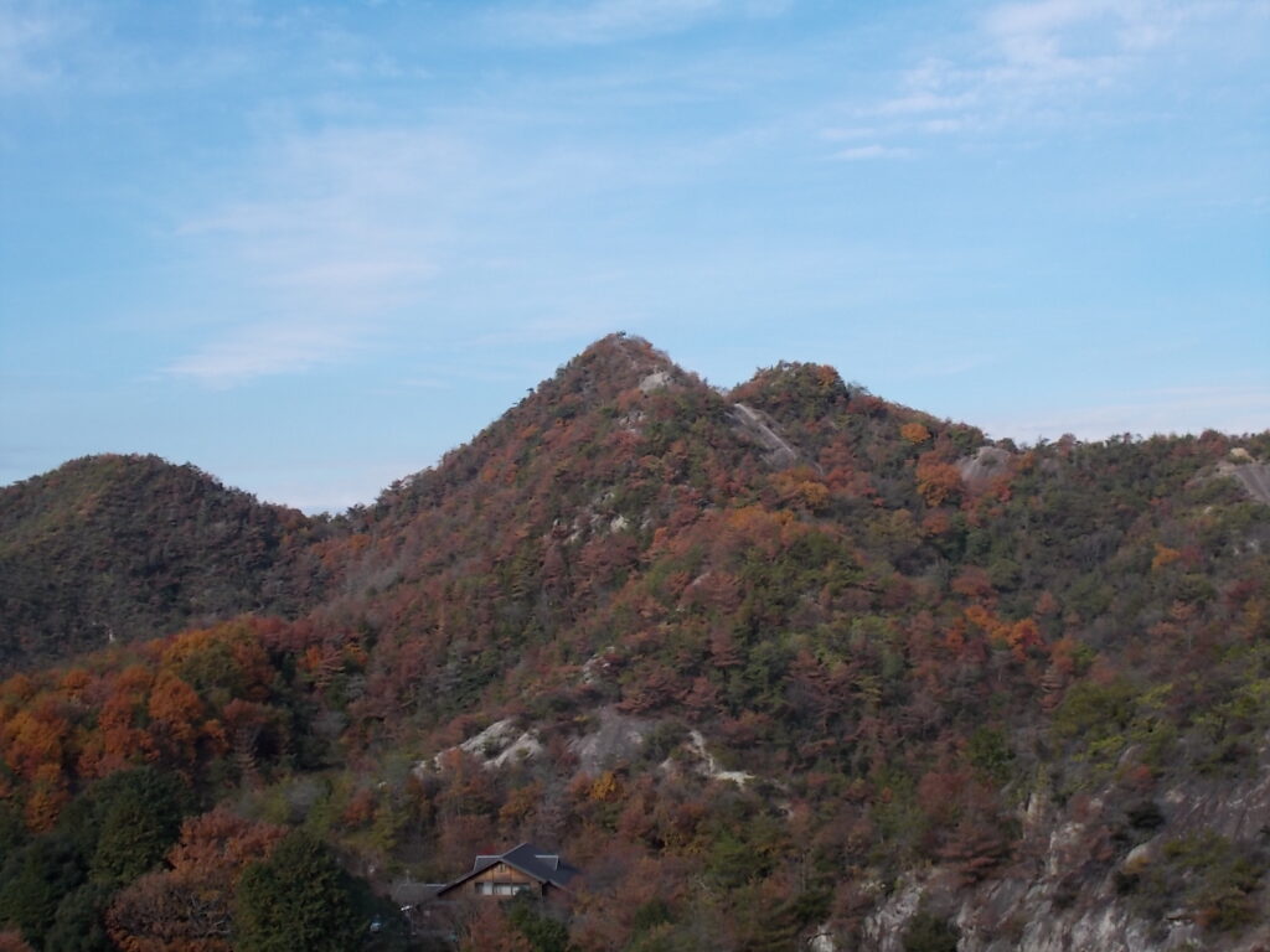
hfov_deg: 38.2
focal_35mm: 50
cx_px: 635
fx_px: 1834
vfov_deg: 29.1
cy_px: 476
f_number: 4.5
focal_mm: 9
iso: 80
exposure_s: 1/400
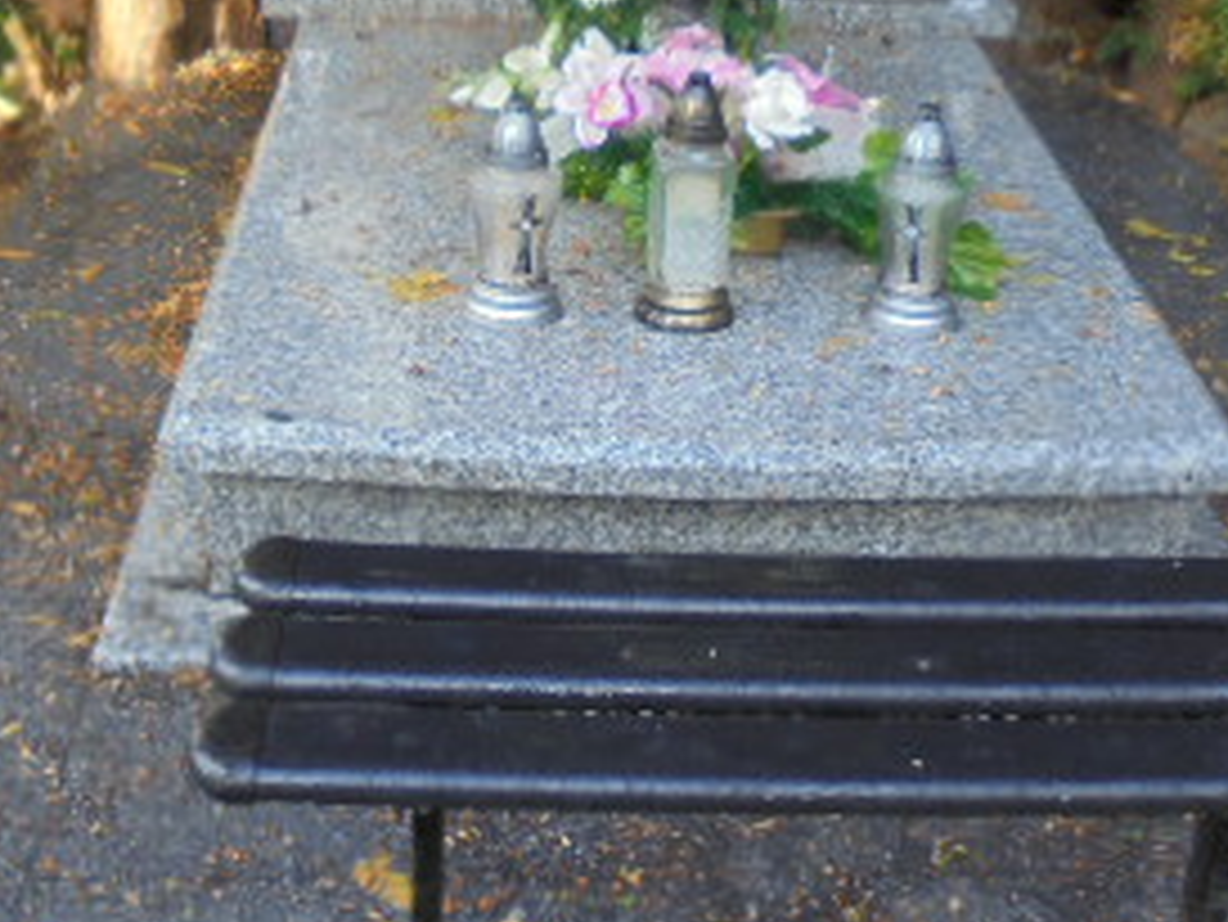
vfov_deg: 23.9
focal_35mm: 61
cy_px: 301
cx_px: 571
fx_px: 2165
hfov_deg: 31.7
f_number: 3.5
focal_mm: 4.6
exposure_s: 1/50
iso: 100
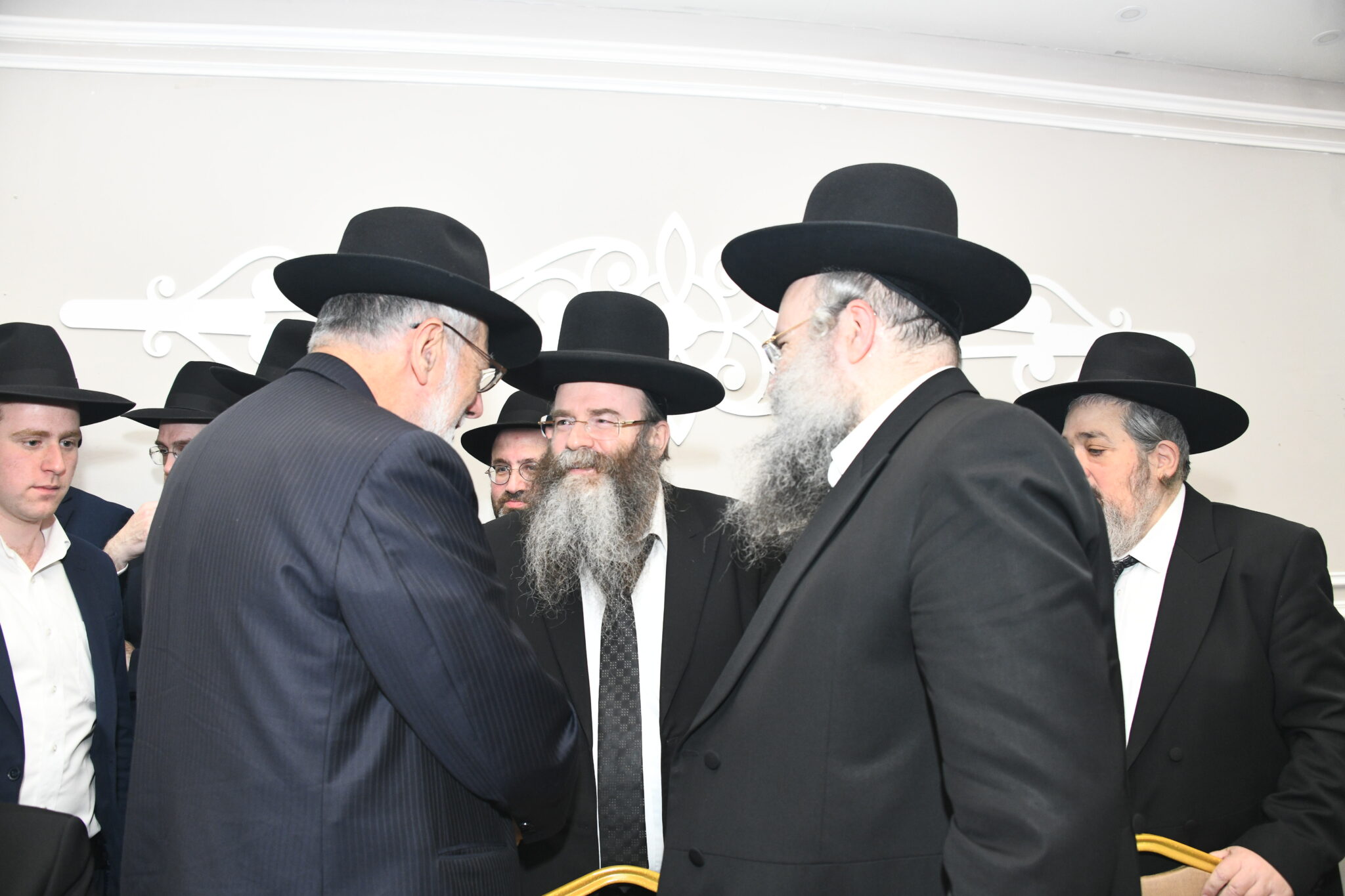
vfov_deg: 46.4
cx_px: 672
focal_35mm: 28
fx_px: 1046
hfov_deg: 65.5
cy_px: 448
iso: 1600
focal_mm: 28
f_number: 5.6
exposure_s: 1/125
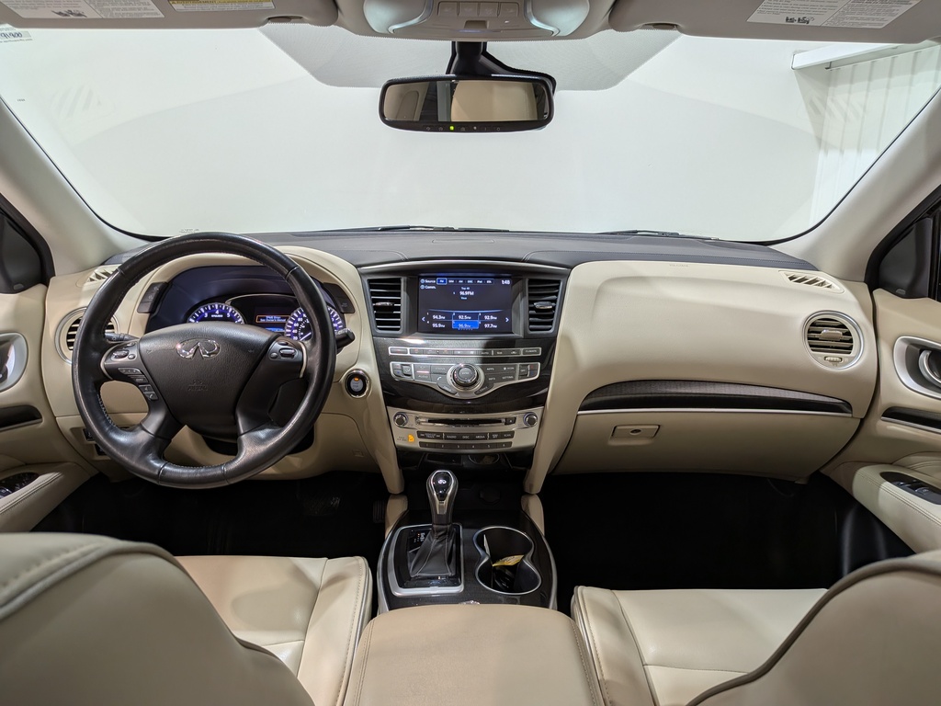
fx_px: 652
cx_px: 470
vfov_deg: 56.8
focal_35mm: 24
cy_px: 353
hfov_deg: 71.6
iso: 28
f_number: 1.7
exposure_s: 1/116
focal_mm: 4.53
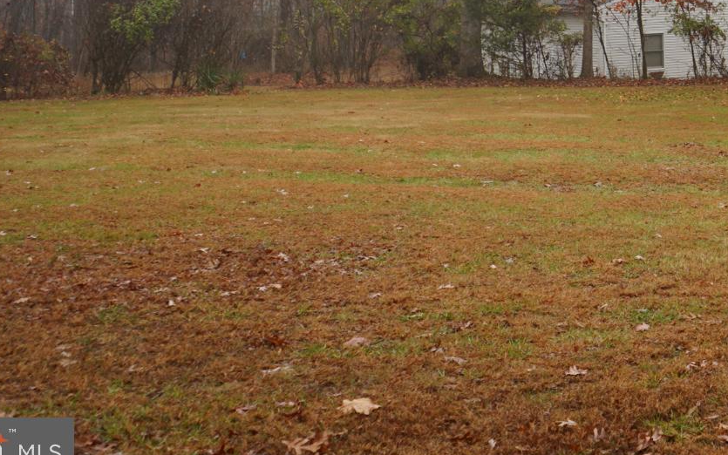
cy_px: -114
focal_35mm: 70
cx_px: 773
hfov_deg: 27.2
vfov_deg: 17.6
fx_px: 1389
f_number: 4
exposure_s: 1/60
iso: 125
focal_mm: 28
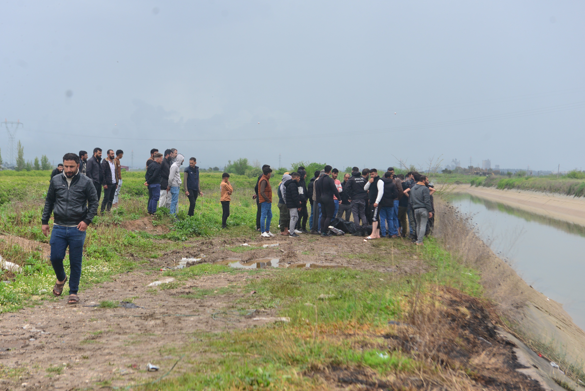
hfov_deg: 26.6
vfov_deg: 18.0
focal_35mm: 76
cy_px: 190
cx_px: 270
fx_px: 1235
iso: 400
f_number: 5.6
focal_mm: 70
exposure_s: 1/800
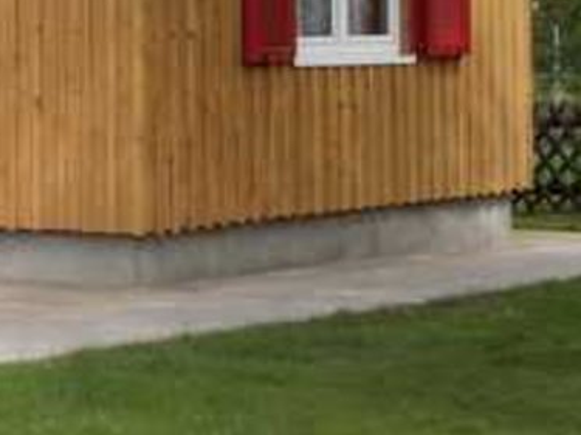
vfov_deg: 9.4
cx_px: -197
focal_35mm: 157
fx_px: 2634
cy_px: 20
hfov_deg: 12.2
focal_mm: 8.2
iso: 80
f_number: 5
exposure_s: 1/250
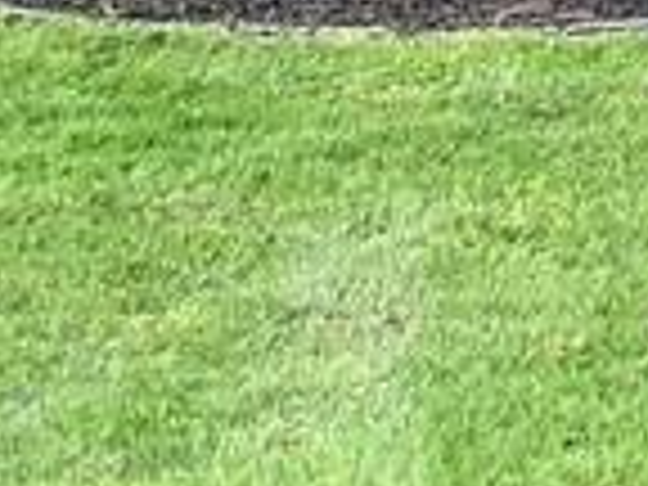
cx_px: 1575
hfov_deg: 9.5
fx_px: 3463
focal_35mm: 185
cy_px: -1197
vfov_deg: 6.9
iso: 25
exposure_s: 1/381
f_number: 1.8
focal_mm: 4.25
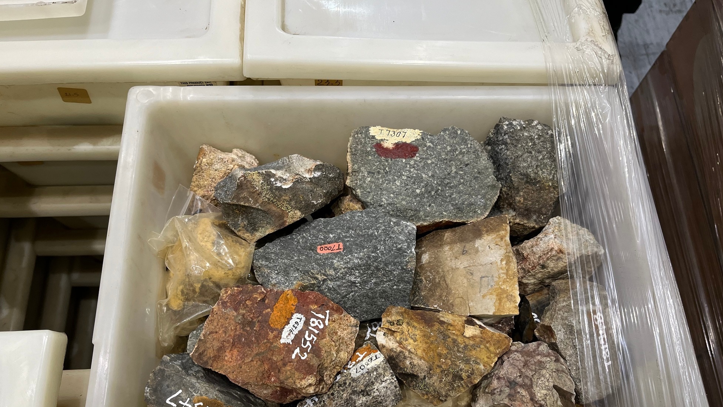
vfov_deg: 39.6
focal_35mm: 29
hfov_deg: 66.1
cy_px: 277
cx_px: 364
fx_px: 556
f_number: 1.6
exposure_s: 1/100
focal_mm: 5.1
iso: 125
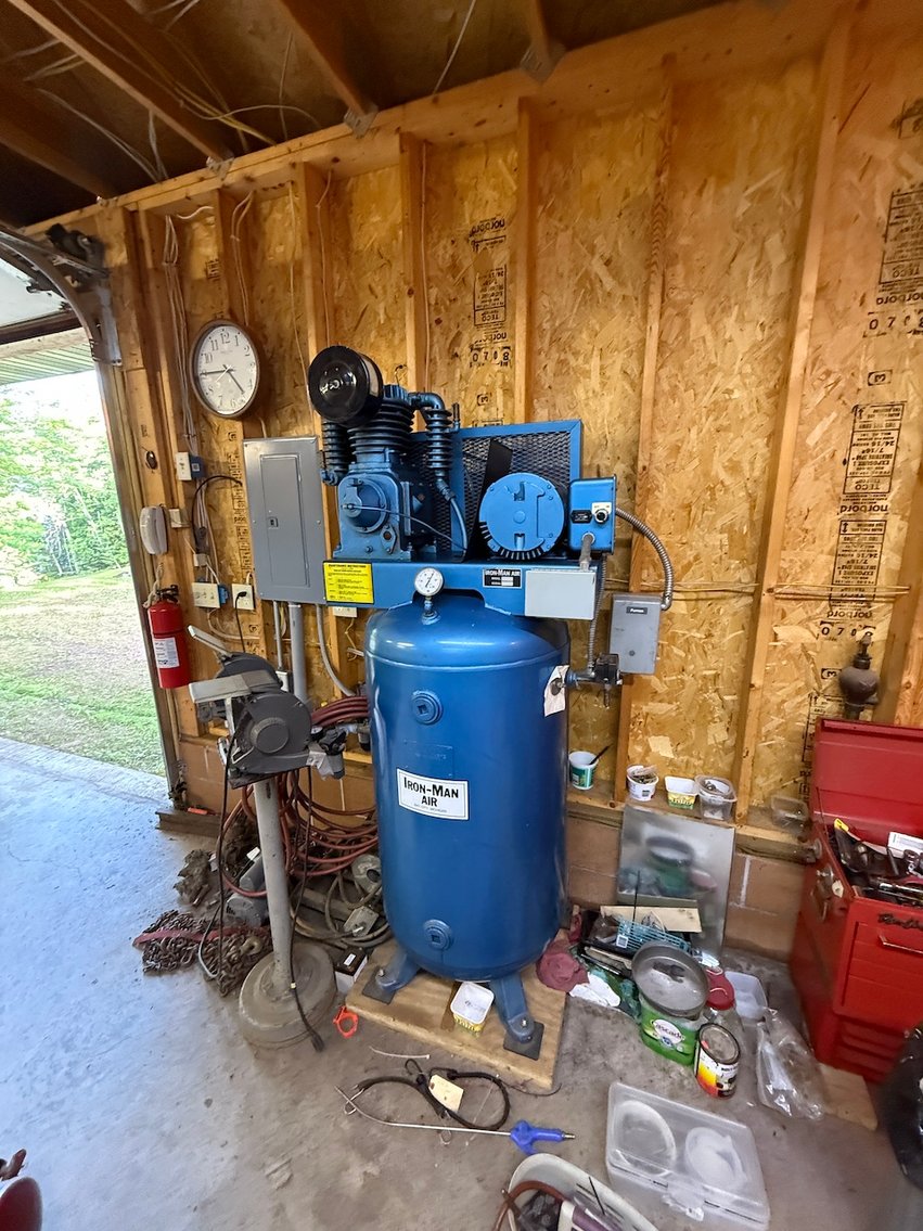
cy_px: 616
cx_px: 462
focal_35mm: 14
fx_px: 498
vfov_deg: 102.1
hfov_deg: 85.7
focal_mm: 2.22
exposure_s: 1/60
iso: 800
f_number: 2.2
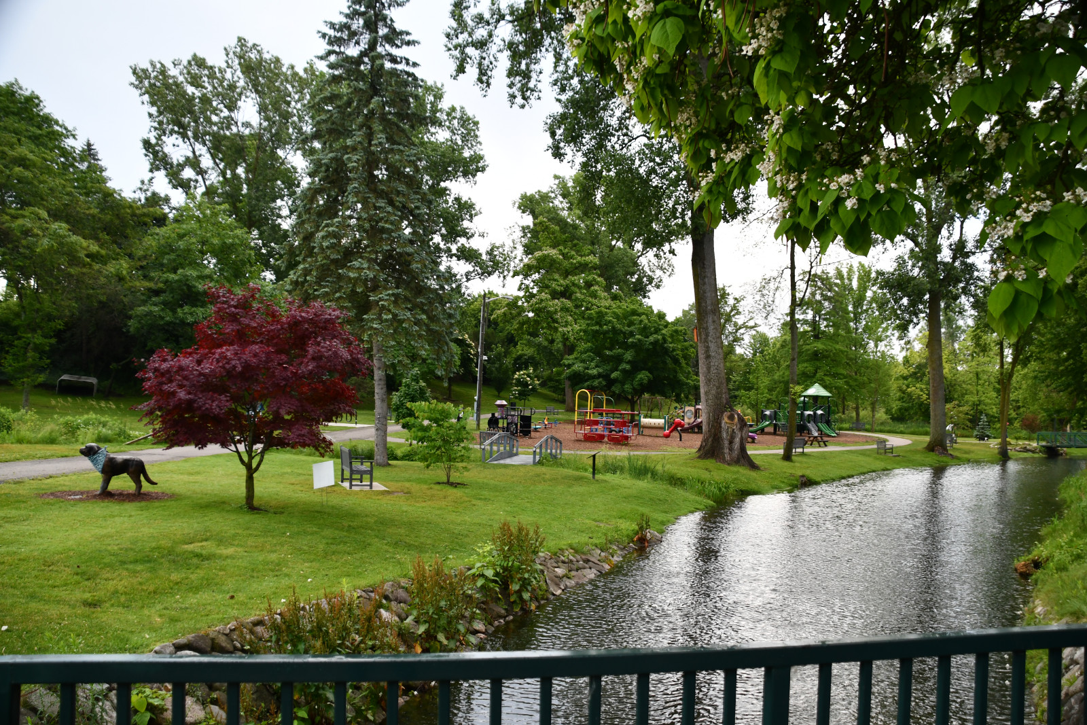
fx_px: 815
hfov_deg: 67.4
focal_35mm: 27
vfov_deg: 47.9
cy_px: 362
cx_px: 544
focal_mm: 18
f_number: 4
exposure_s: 1/250
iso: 400
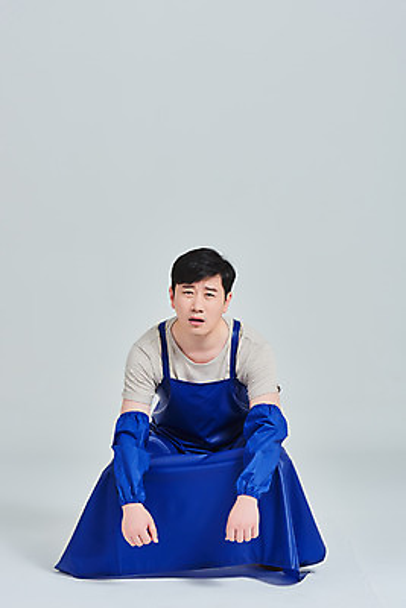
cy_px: 304
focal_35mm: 90
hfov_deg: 15.2
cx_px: 203
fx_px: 1521
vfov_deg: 22.6
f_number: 14
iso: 100
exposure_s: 1/125
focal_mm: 90
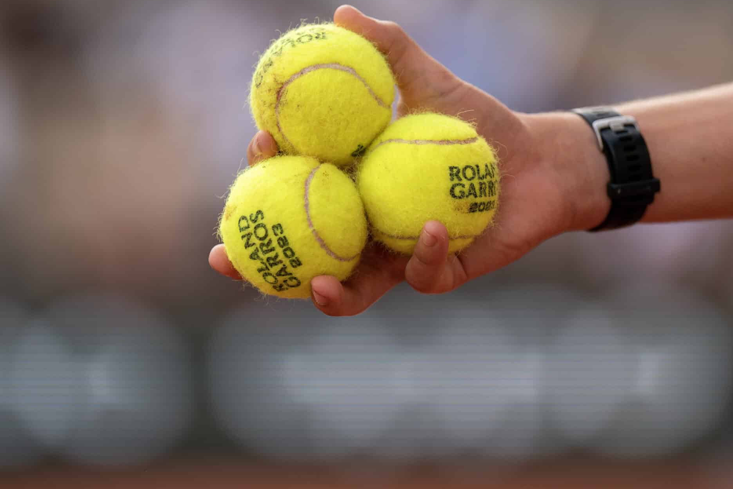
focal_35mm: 274
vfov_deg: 5.0
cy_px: 242
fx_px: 5579
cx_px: 382
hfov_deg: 7.5
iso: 200
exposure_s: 1/1250
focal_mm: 200
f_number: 2.8
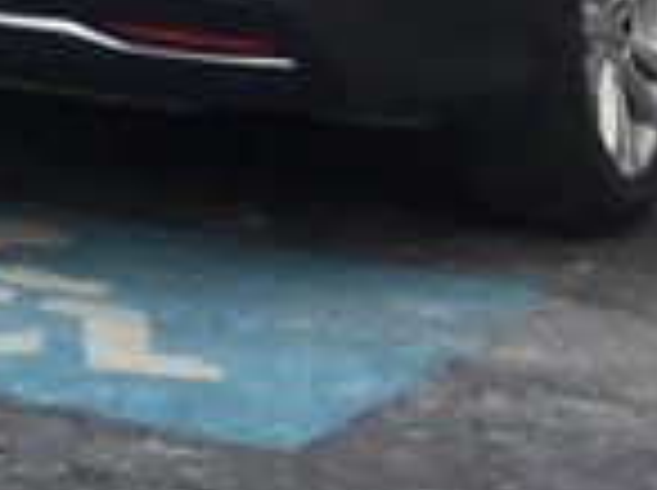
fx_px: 3865
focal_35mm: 204
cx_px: -1634
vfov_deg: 6.5
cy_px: -1056
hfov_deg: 7.7
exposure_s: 1/1130
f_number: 2.2
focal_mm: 4.15
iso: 32
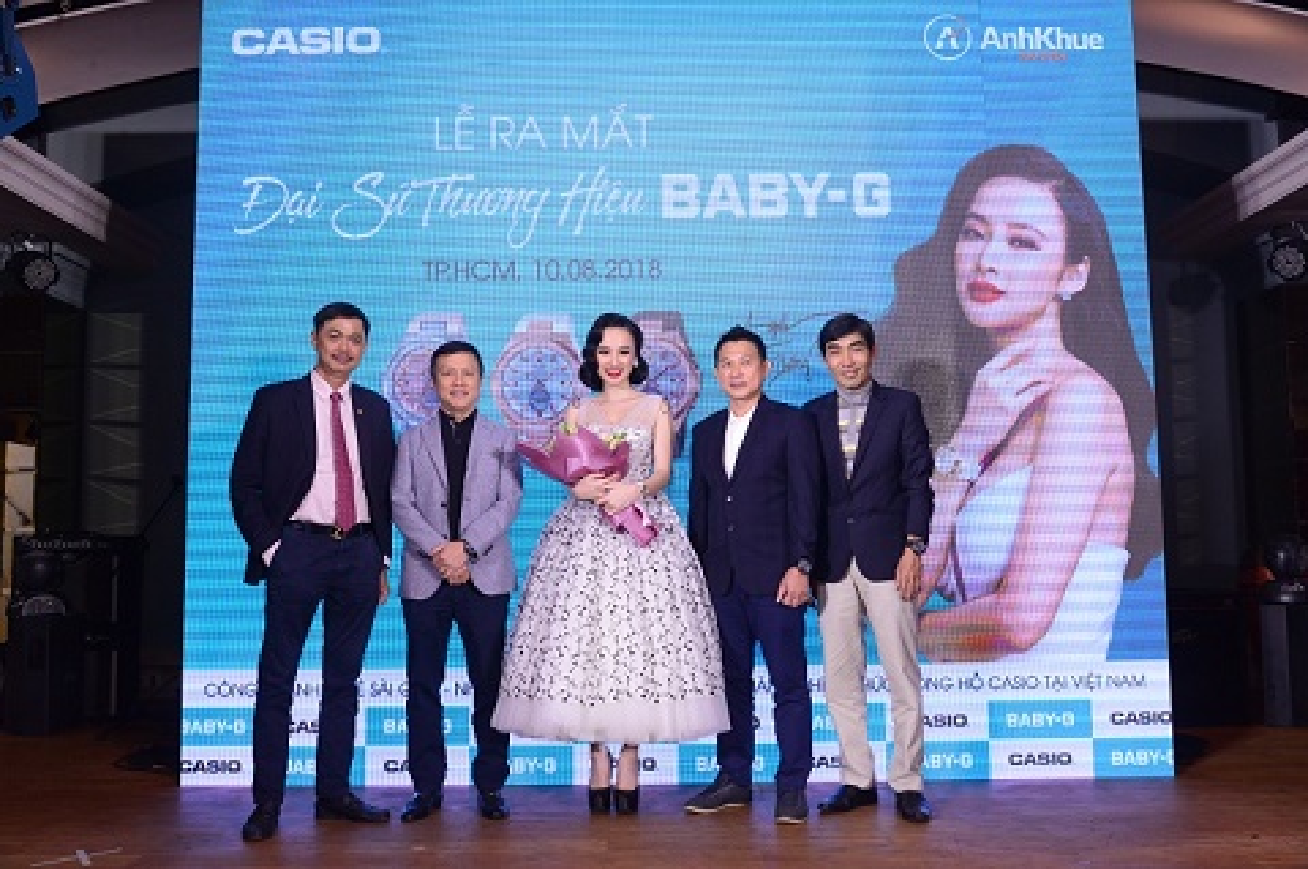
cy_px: 434
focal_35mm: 34
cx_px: 654
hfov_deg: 55.8
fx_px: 1234
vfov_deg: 38.8
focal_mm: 34
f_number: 6.3
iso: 2500
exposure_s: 1/160
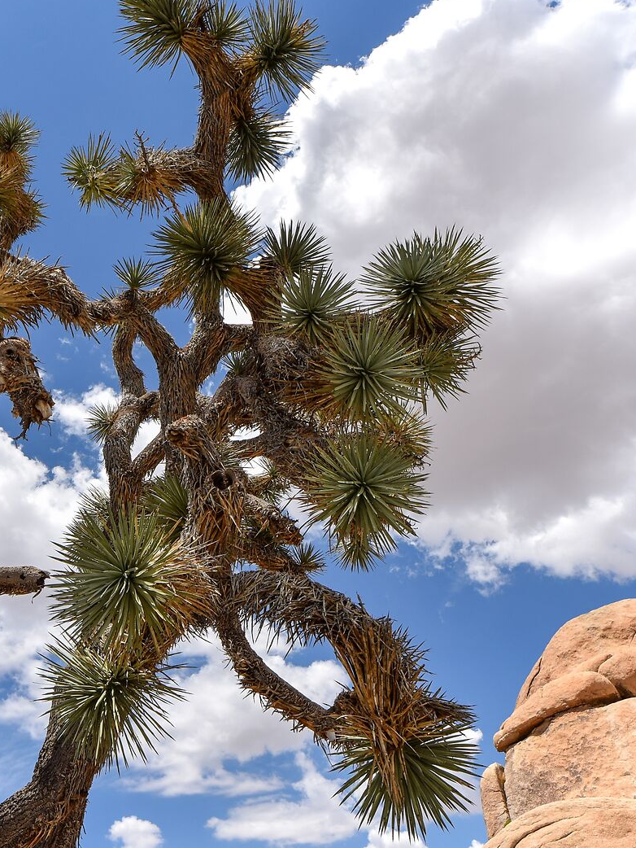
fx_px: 759
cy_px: 419
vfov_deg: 58.3
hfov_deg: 44.5
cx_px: 190
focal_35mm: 31
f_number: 6.3
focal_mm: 14
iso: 160
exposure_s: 1/1250
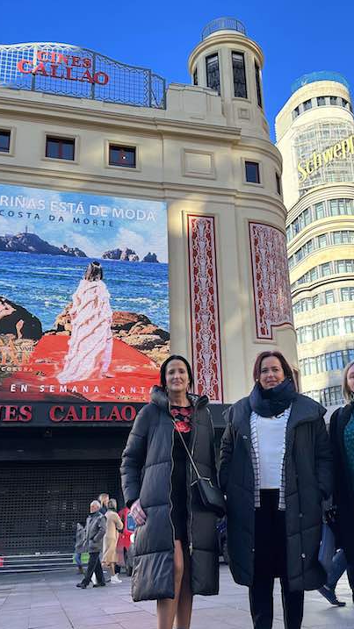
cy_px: 315
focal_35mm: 35
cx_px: 185
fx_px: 584
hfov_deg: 33.7
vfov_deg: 56.6
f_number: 1.78
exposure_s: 1/1880
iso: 80
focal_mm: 6.86
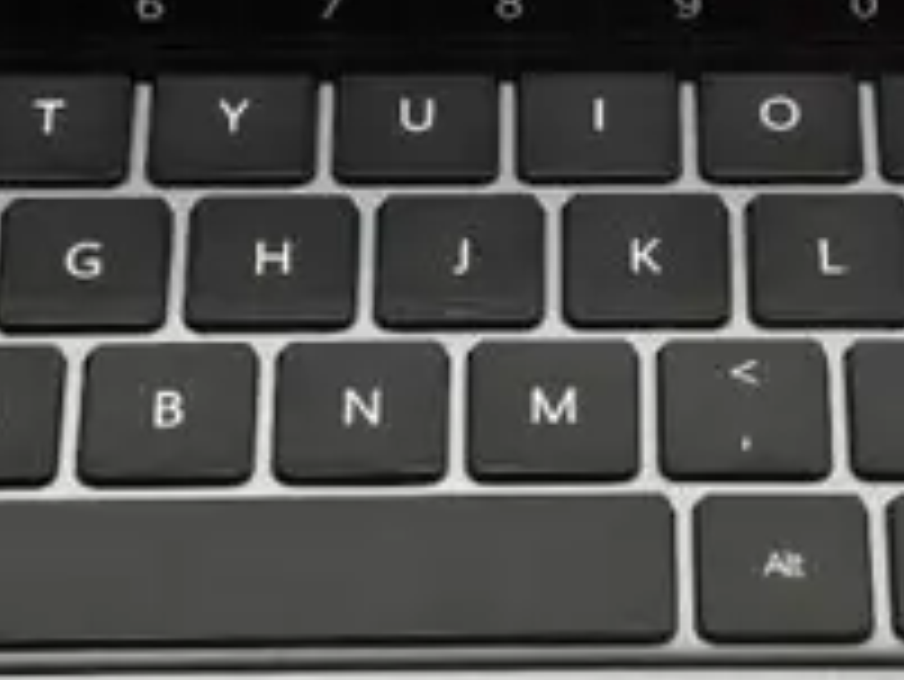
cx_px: 787
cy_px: -486
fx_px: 5043
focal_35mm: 193
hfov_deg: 10.2
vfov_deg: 7.5
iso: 160
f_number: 4
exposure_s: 1/100
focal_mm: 6.98
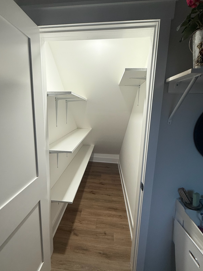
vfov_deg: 87.7
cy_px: 138
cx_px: 92
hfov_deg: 71.4
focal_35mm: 18
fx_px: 141
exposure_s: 1/105
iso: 125
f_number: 2.2
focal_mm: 2.22
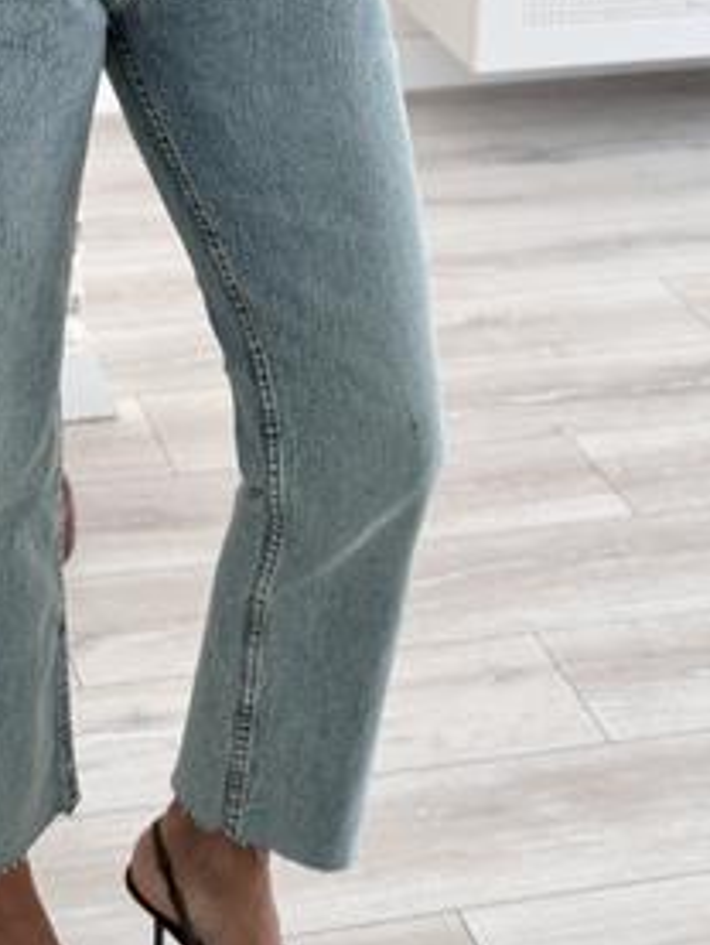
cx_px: 259
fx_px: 2459
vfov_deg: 21.7
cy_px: 317
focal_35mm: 90
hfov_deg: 16.4
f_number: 1.78
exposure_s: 1/168
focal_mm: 6.76
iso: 80
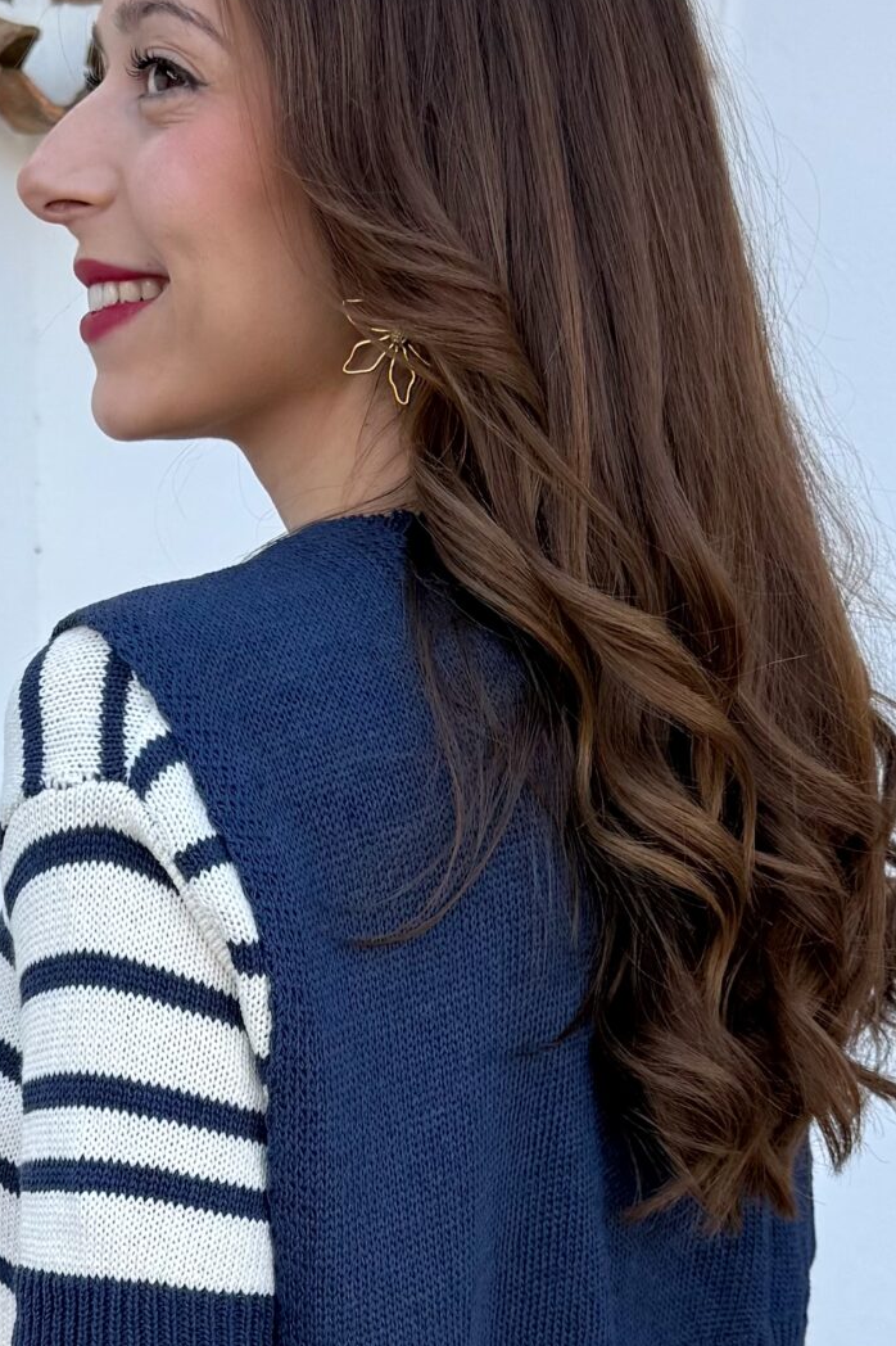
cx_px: 281
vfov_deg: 31.4
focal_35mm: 61
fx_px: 2279
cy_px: 1196
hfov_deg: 22.1
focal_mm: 6.76
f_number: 1.78
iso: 80
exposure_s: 1/840
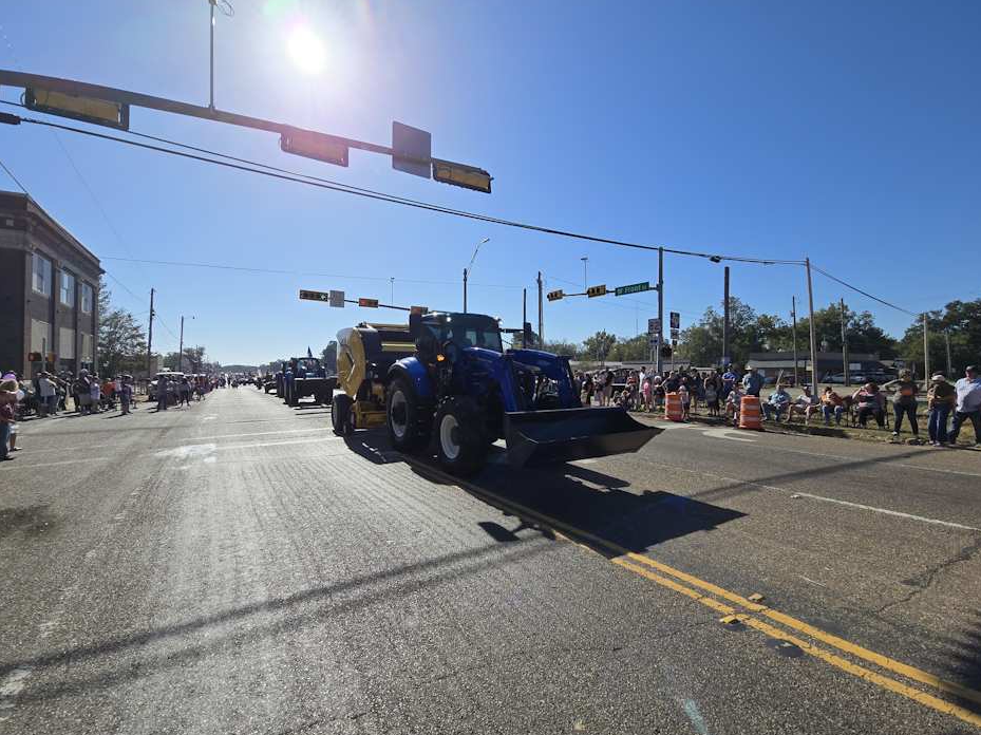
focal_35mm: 14
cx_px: 492
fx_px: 397
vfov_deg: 85.6
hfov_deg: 102.1
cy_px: 369
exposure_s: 1/3977
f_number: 2.2
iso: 50
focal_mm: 2.2
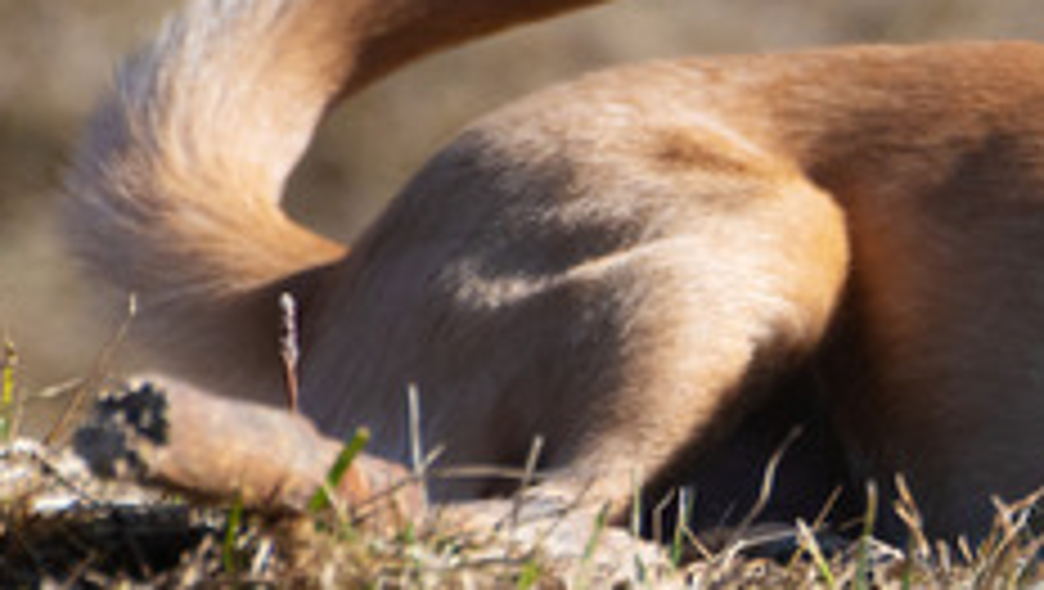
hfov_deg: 1.5
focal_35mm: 1478
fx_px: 40953
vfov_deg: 0.8
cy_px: 108
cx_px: 1710
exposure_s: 1/2000
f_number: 8
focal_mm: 280
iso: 200
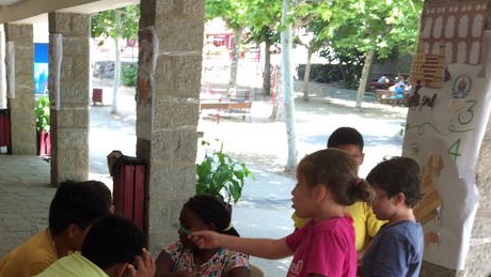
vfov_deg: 20.7
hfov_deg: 37.3
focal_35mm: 55
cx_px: 151
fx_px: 716
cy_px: 316
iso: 32
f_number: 2.2
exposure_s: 1/109
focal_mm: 4.15
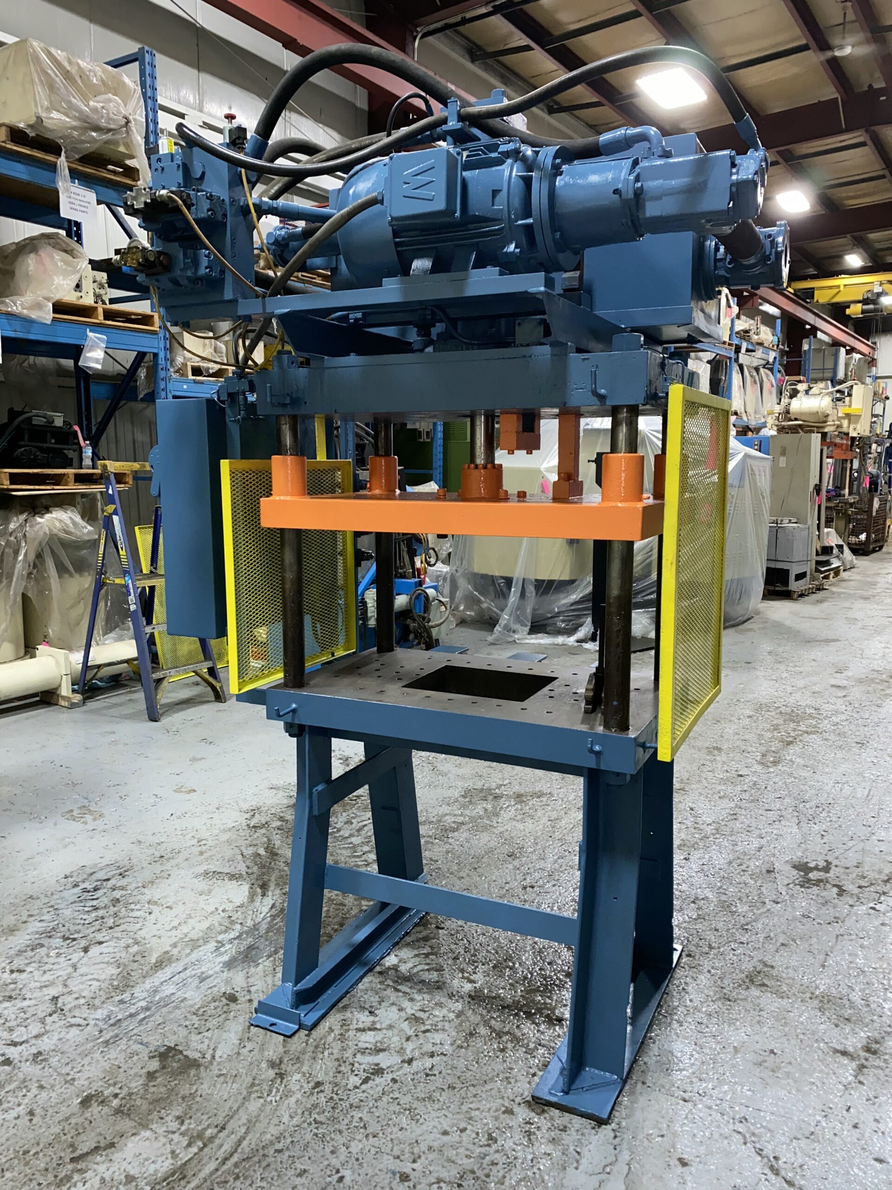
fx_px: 893
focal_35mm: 26
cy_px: 595
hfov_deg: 53.1
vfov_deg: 67.3
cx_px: 446
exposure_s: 1/17
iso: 64
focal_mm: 4.25
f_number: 1.8
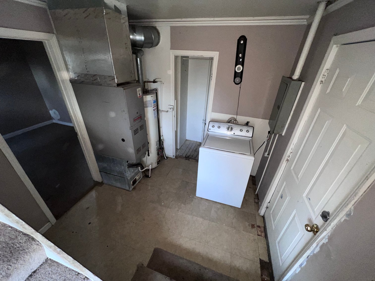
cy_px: 140
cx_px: 188
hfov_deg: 106.2
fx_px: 141
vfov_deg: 89.9
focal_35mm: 13
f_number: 1.8
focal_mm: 1.57
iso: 100
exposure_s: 1/60
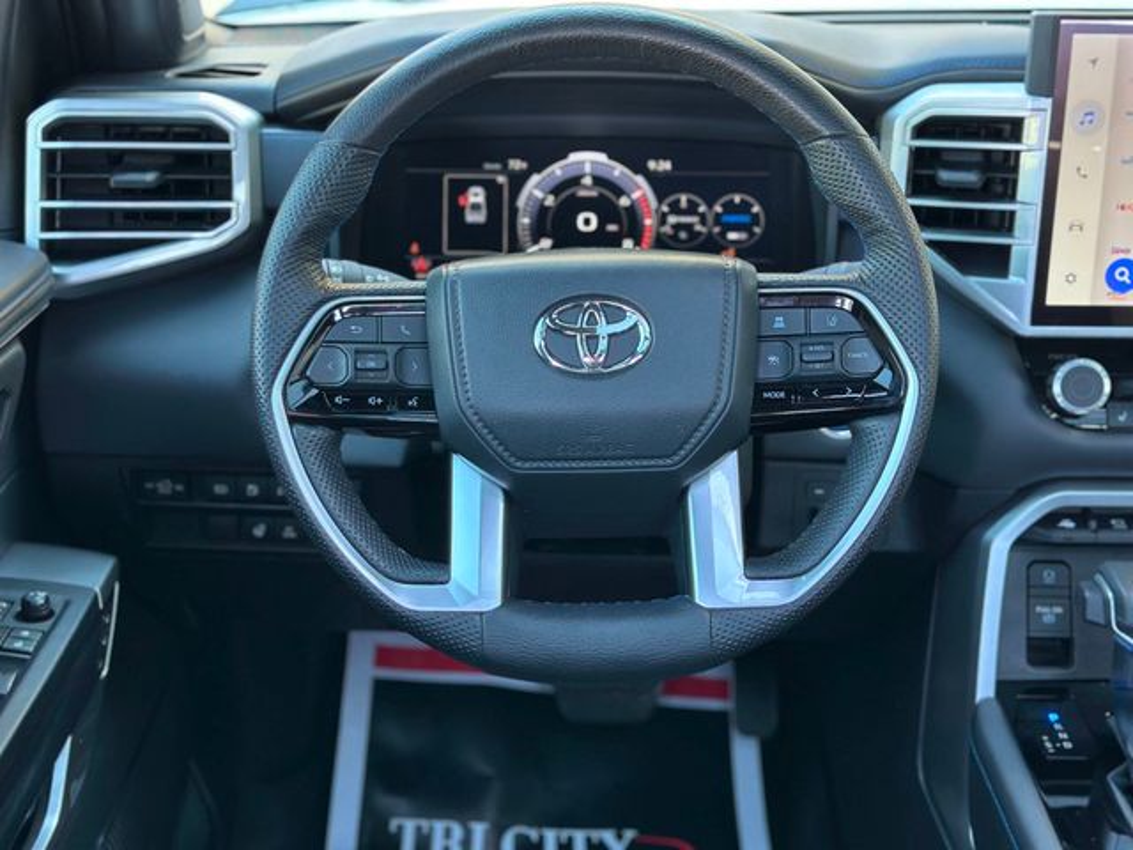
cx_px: 566
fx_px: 1571
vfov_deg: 30.3
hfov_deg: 39.7
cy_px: 425
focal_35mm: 48
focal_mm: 6.86
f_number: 1.78
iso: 125
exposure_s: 1/83
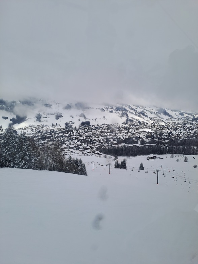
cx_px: 99
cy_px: 132
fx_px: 191
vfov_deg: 69.4
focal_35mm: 25
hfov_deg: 54.9
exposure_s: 1/874
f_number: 1.8
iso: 32
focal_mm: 4.65
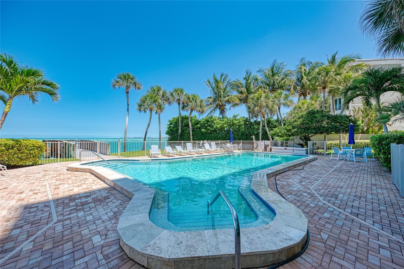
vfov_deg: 81.2
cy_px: 134
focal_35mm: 14
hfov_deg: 104.3
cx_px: 202
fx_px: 157
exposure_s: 1/200
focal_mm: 14
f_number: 7.1
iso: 400
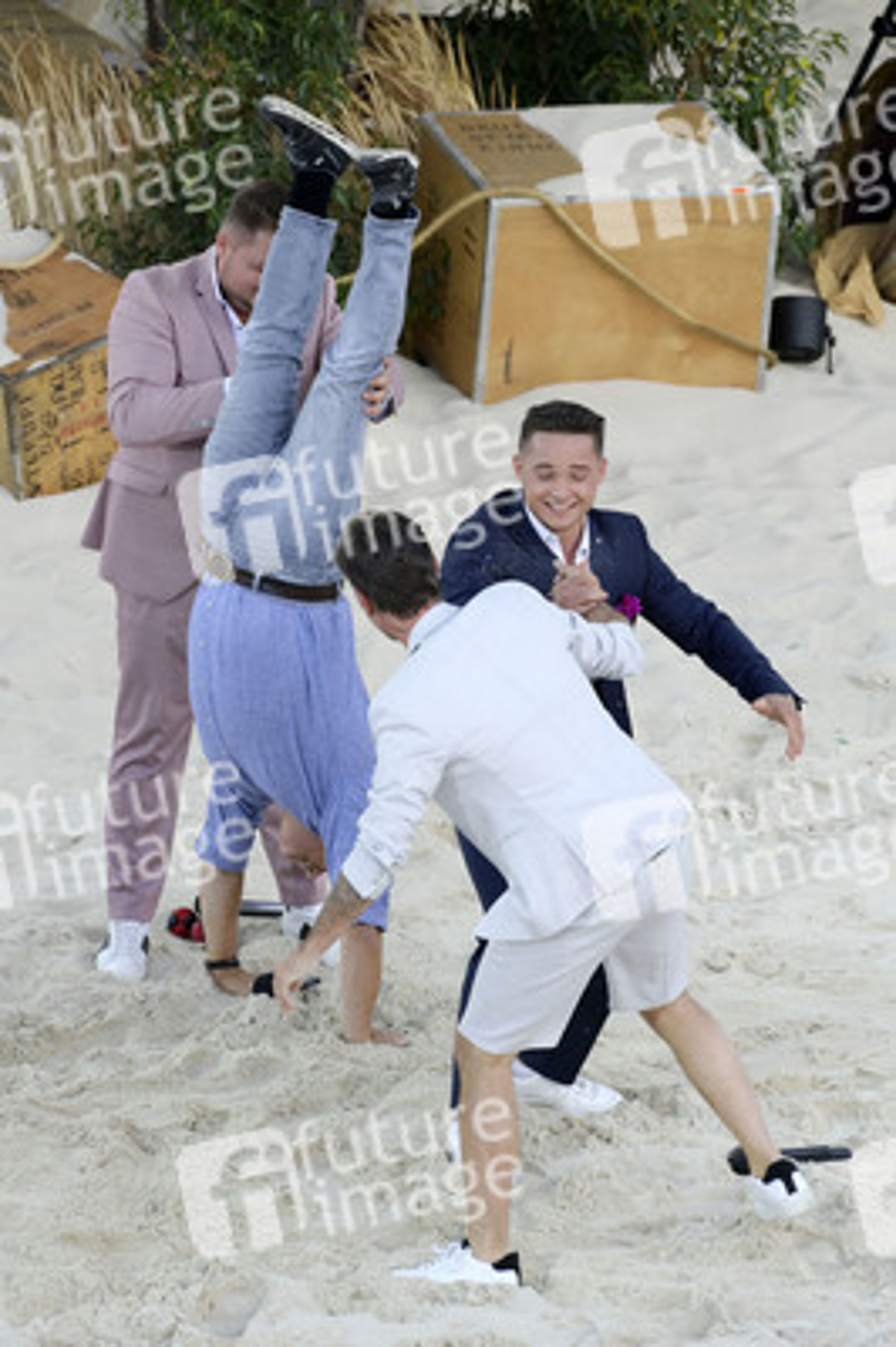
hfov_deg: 4.0
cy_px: 674
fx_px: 12714
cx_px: 448
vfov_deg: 6.1
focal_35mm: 340
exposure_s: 1/640
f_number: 6.3
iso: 1250
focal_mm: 340
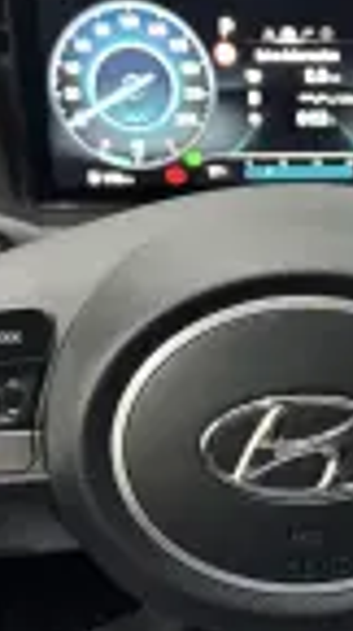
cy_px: 344
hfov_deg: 18.0
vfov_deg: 32.4
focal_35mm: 65
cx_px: 357
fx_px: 1087
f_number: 1.78
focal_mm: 6.76
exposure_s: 1/33
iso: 640
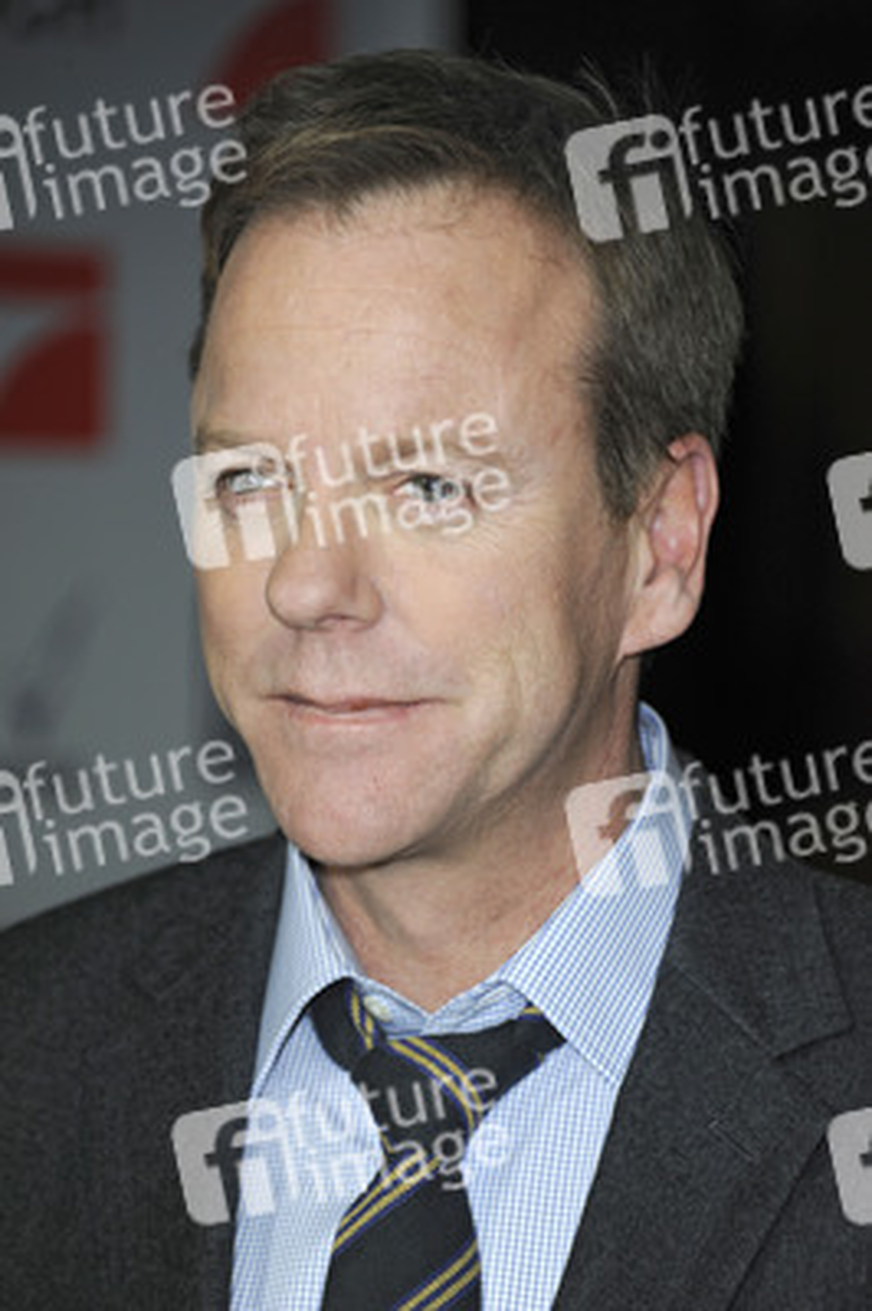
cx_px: 436
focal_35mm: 250
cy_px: 656
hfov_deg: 5.5
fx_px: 9098
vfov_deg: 8.2
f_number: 5.6
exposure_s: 1/160
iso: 800
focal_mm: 250
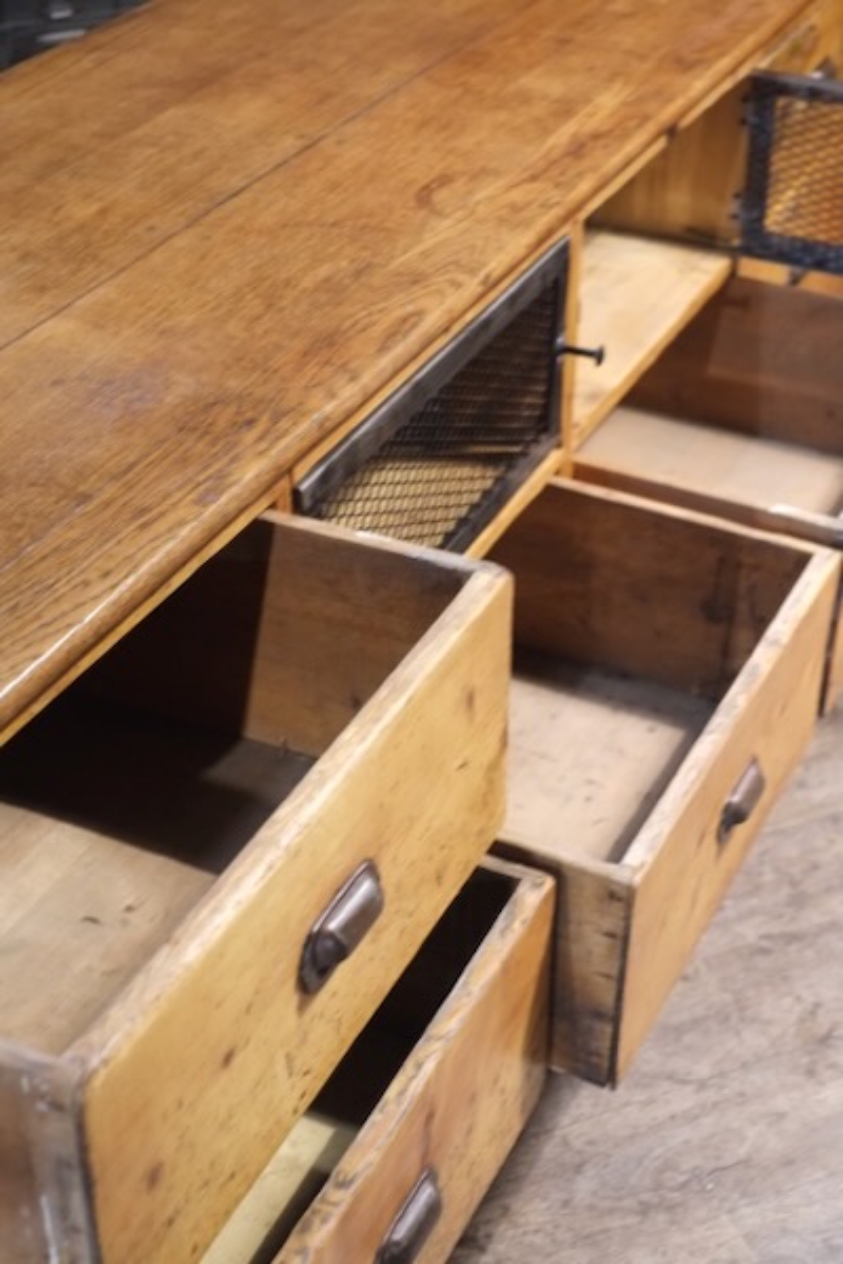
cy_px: 632
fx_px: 1861
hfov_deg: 25.5
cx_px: 422
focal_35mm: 53
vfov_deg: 37.5
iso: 3200
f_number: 3.6
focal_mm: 35
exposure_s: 1/125
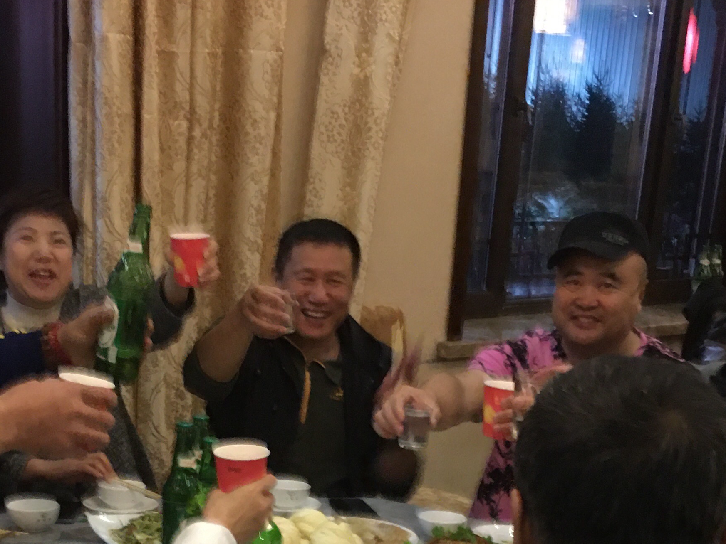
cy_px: 610
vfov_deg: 20.8
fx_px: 1405
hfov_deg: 28.9
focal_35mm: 67
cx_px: 311
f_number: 2.2
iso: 100
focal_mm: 4.15
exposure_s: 1/4
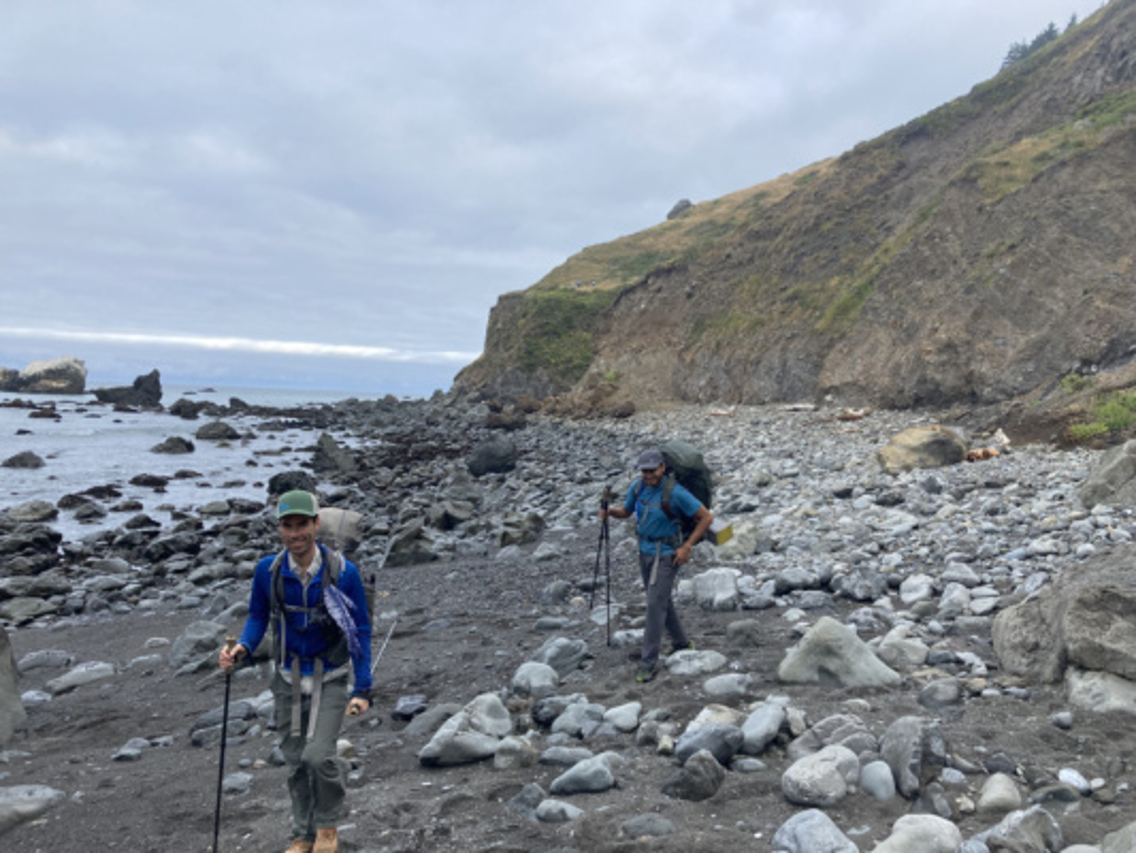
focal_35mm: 28
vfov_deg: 49.8
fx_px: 919
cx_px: 568
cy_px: 426
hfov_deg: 63.4
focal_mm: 3.99
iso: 20
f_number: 1.8
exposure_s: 1/484
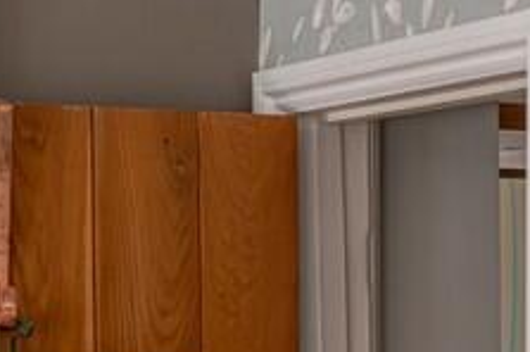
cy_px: 428
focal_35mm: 161
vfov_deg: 8.4
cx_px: 746
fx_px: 2367
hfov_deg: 12.3
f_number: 4
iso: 320
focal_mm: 35
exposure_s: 1/100
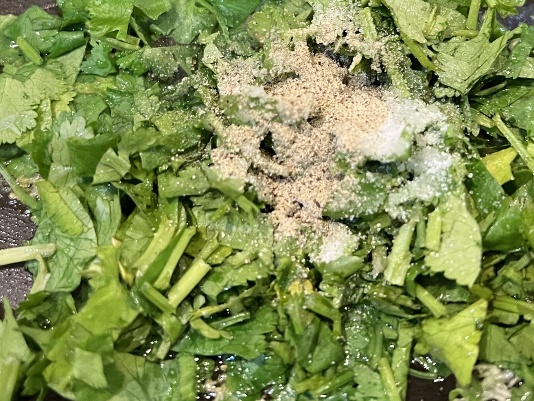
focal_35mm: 49
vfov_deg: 28.8
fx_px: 756
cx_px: 291
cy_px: 58
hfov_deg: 38.9
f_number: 1.5
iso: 320
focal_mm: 5.7
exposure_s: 1/50
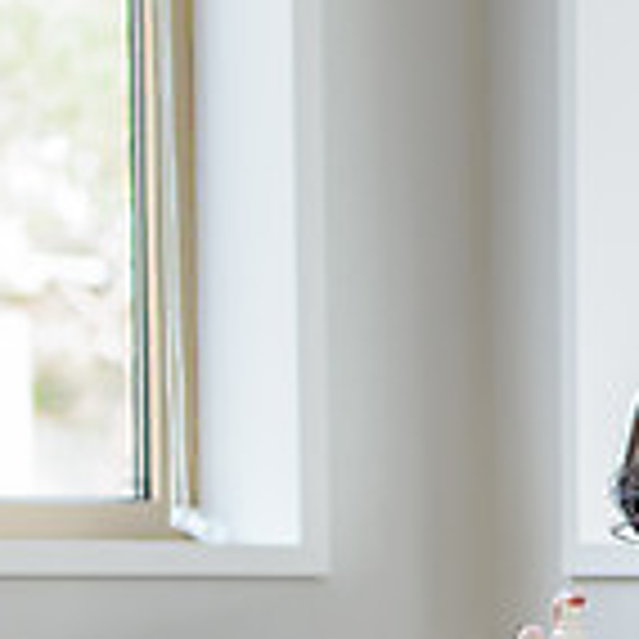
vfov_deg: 9.6
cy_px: 742
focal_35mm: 179
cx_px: 1051
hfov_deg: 9.4
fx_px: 3738
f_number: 2.8
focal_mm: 50
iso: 320
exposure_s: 1/320
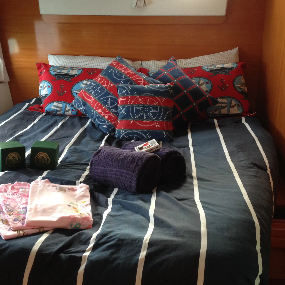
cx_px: 118
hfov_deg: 34.6
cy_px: 128
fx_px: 456
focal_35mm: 49
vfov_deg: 34.6
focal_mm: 4.28
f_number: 2.4
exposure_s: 1/20
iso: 100
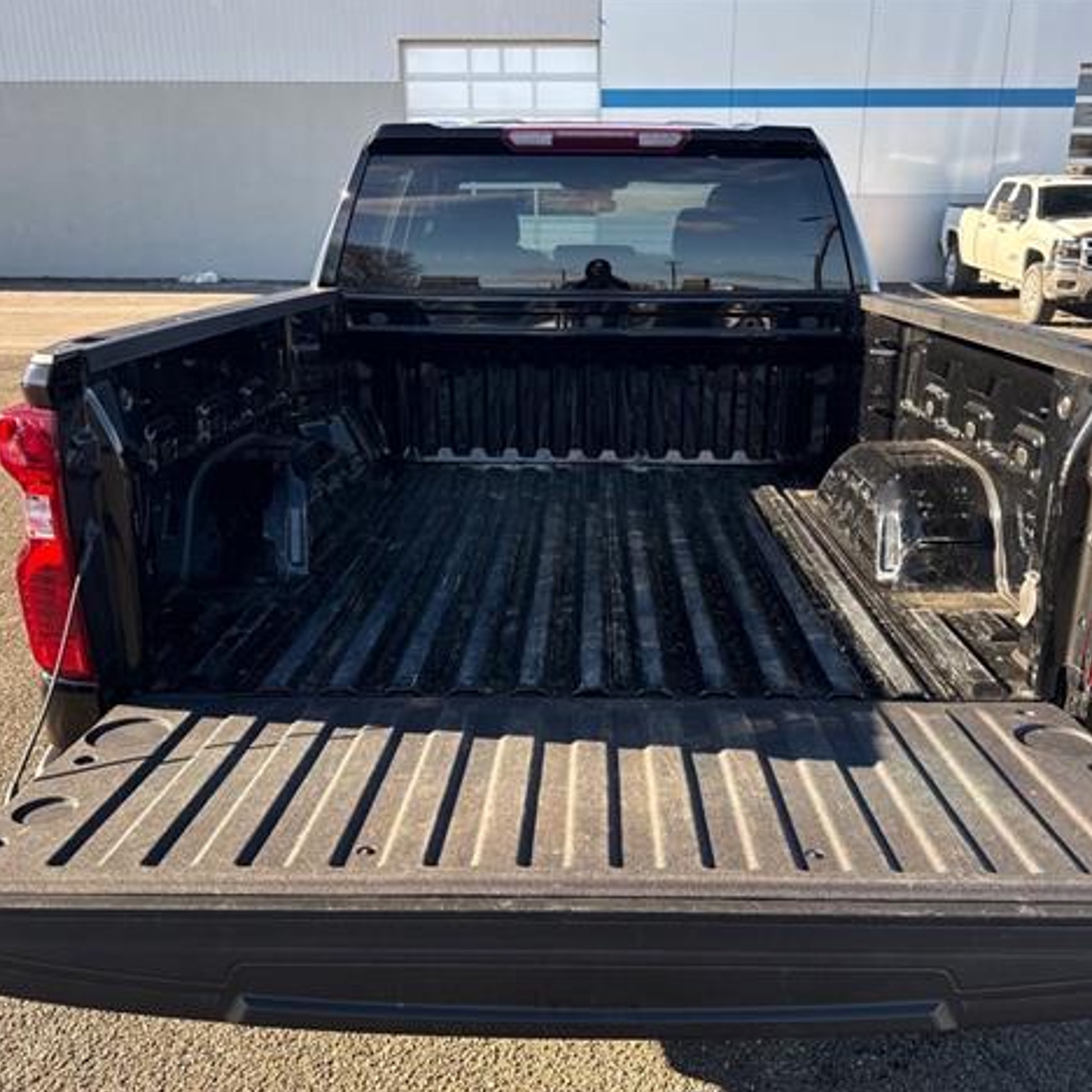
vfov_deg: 55.6
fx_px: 1035
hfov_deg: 55.6
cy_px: 537
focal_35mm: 29
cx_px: 590
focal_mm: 6.76
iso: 80
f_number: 1.78
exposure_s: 1/494
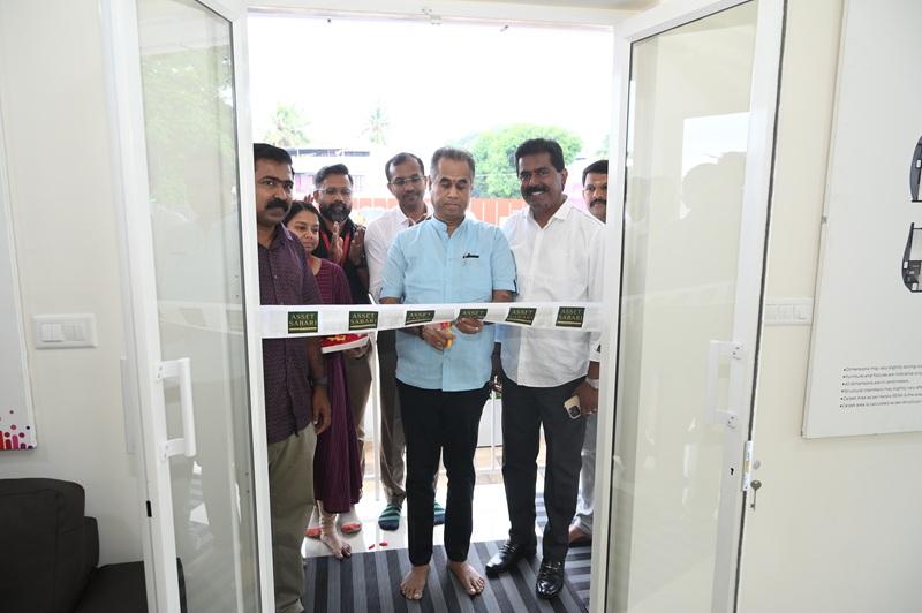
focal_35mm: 24
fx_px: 614
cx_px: 461
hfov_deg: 73.8
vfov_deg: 53.1
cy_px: 306
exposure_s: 1/125
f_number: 5
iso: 1000
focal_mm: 24
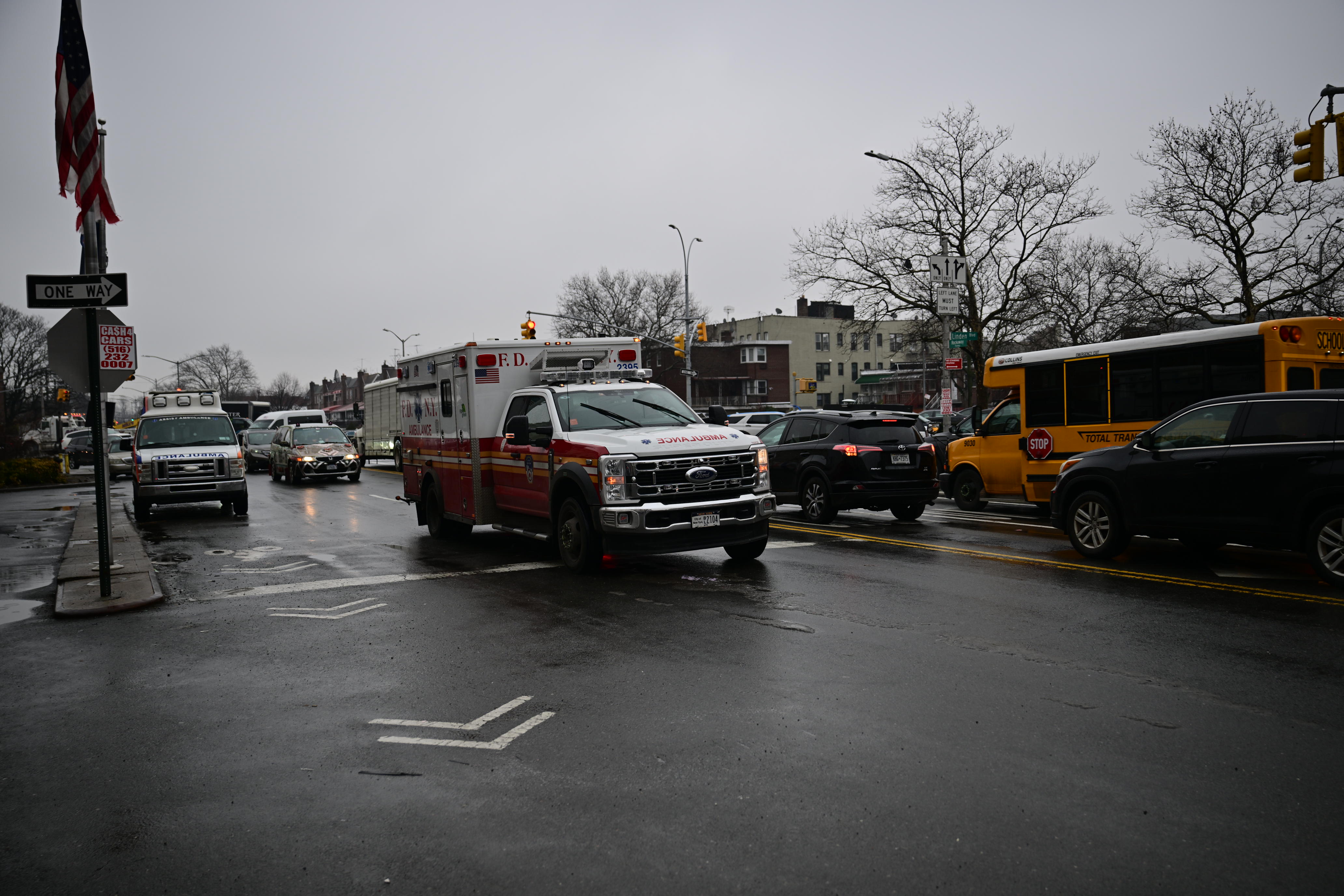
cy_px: 448
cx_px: 672
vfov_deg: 42.3
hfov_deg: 60.3
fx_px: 1157
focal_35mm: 31
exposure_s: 1/400
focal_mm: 31
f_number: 3.5
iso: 90
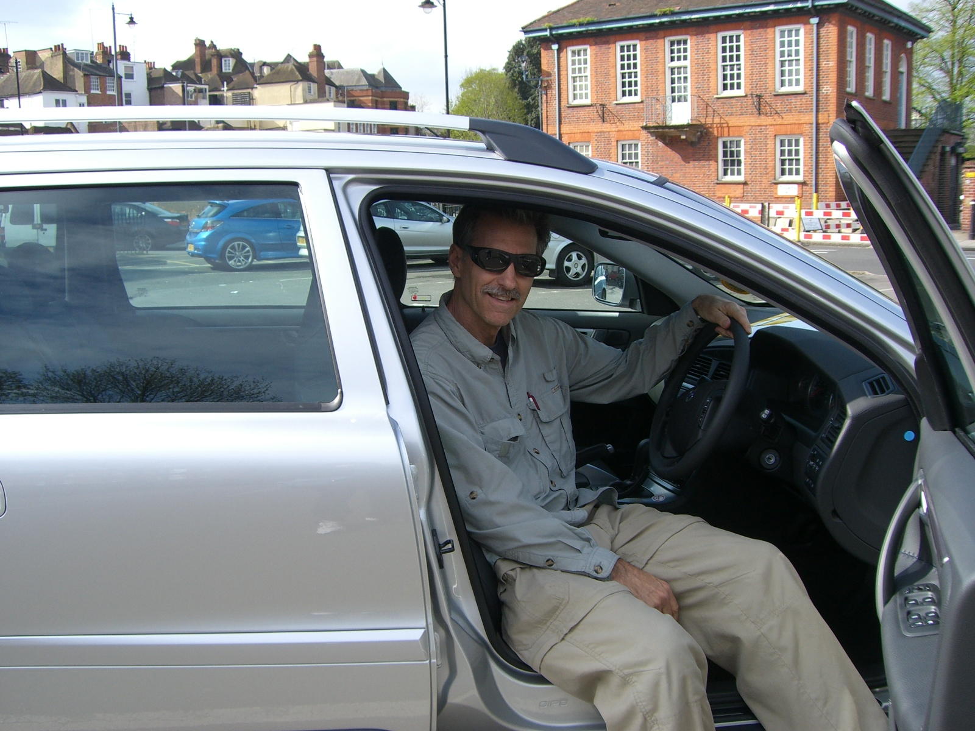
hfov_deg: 49.0
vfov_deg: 37.7
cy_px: 366
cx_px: 488
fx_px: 1070
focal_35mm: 38
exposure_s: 1/250
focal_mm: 6.2
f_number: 4.3
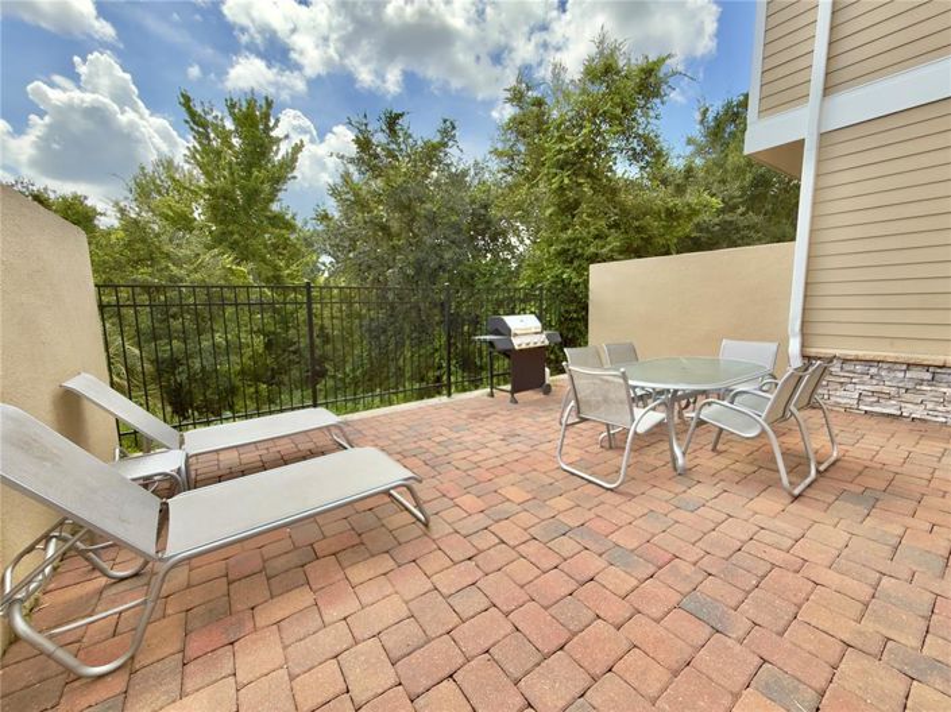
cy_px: 356
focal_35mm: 14
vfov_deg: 85.6
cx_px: 476
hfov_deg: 102.1
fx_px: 384
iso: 50
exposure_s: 1/619
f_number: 2.2
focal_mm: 2.22
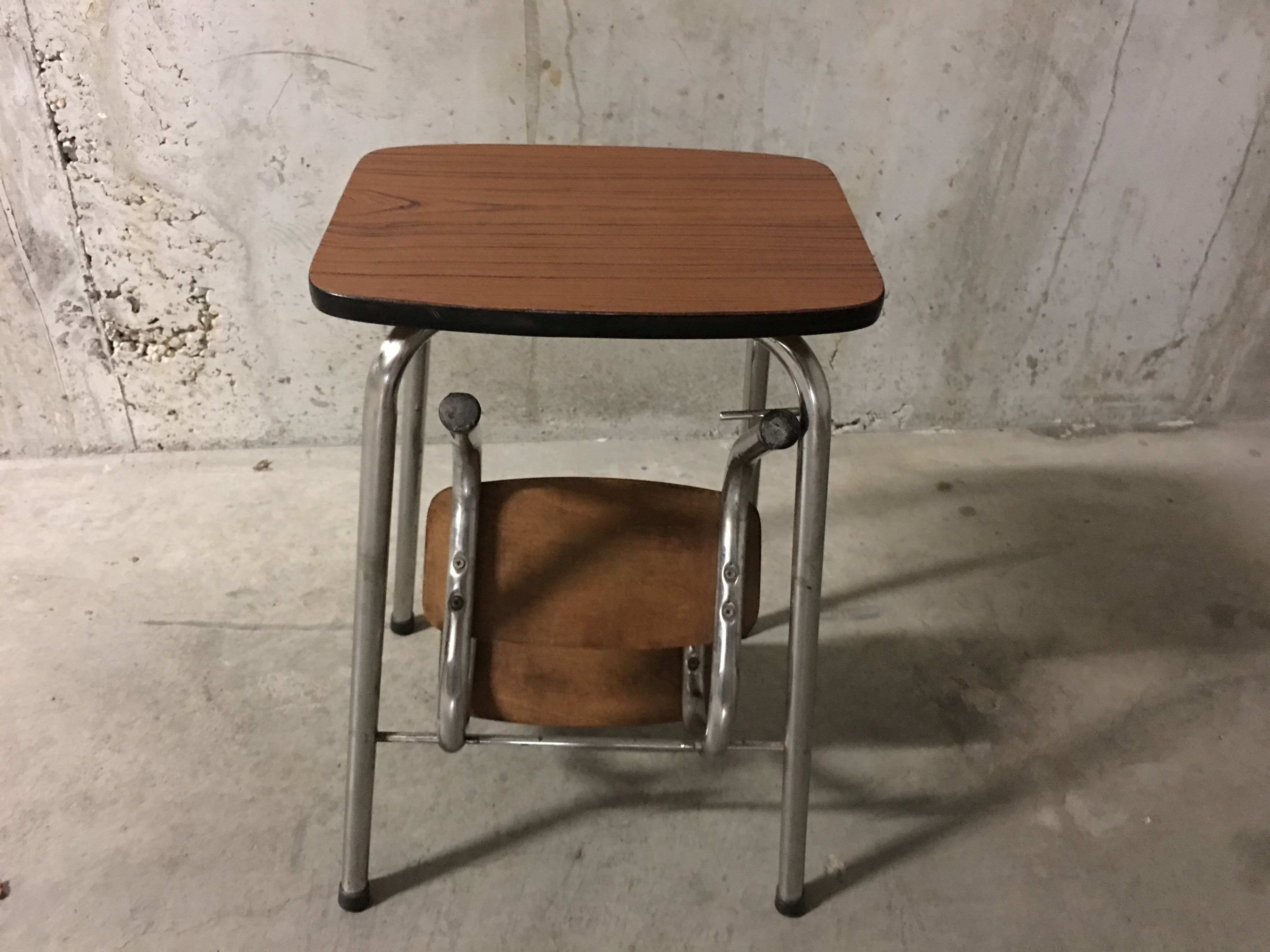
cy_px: 476
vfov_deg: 48.2
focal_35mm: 29
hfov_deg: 61.7
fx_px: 1064
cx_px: 635
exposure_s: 1/4
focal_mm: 4.15
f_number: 2.2
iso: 125
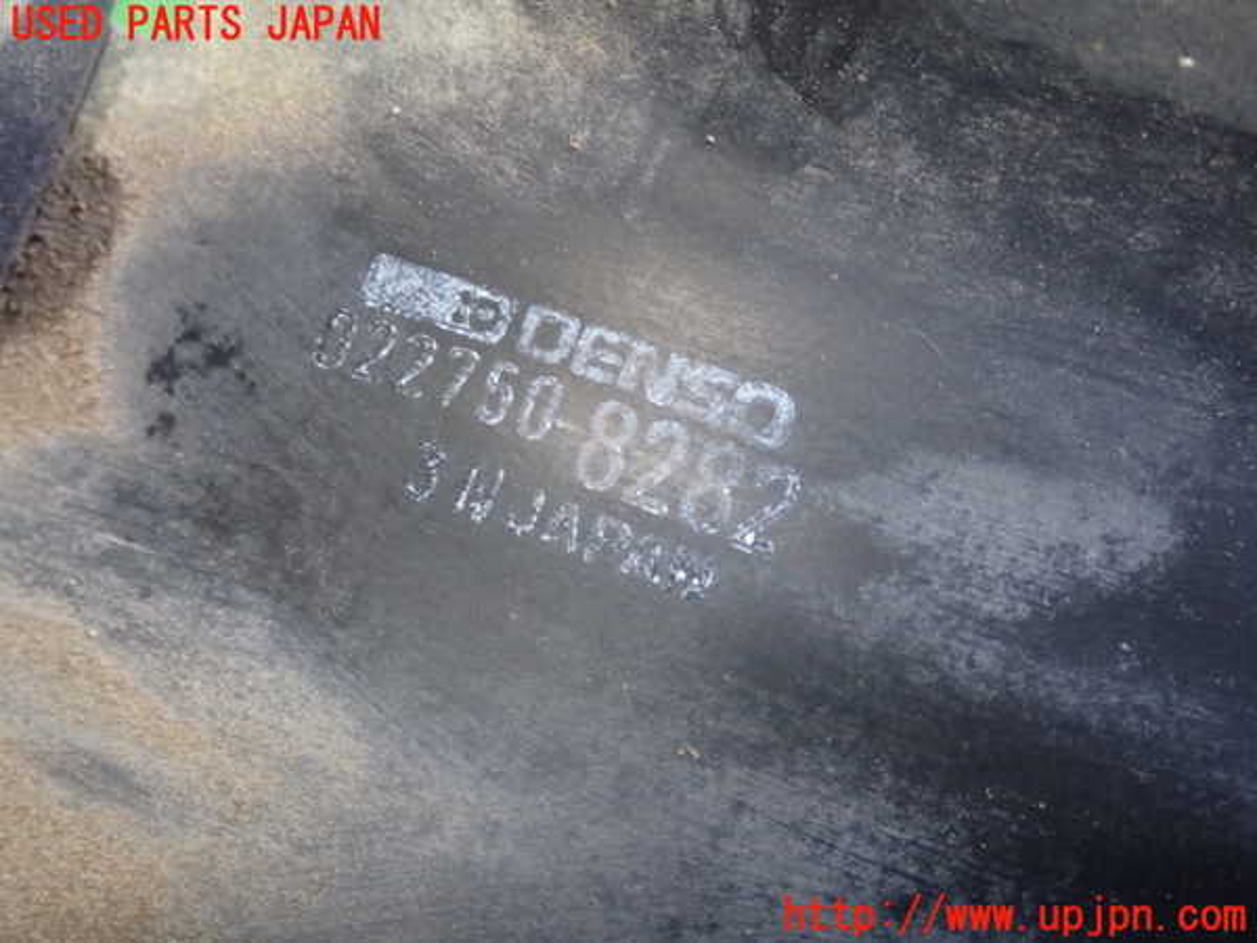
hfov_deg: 35.5
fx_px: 1961
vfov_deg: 27.0
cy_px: 472
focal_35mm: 54
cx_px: 628
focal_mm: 9.65
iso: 800
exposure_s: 1/15
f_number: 3.3
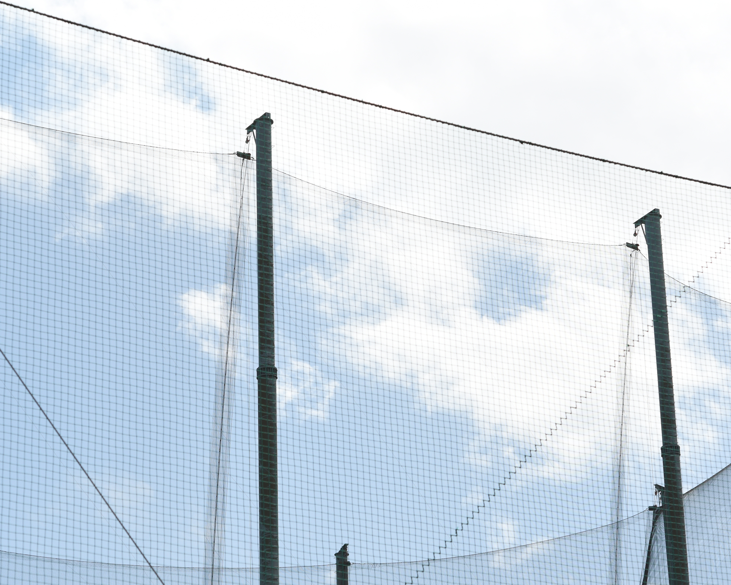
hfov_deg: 16.2
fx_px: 2575
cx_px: 326
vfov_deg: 13.0
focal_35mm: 119
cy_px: 327
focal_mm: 60
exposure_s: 1/640
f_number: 6.3
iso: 100
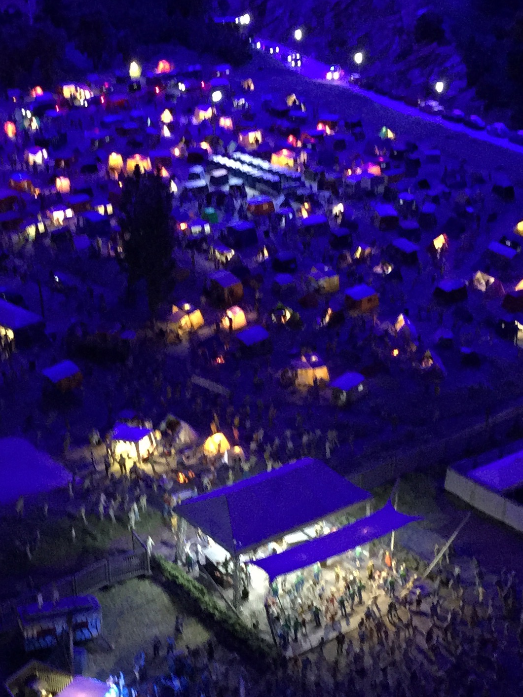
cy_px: 429
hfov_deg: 21.7
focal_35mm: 67
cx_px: 122
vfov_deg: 28.9
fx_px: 1349
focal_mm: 4.15
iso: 500
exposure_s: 1/15
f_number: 2.2
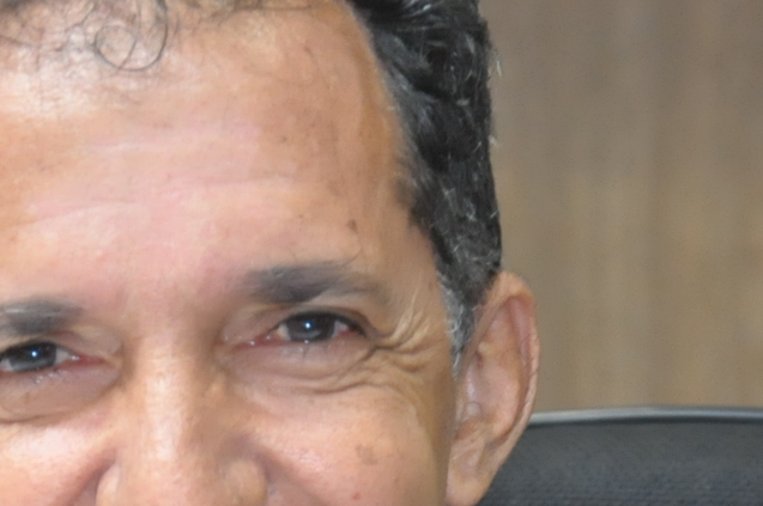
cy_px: 693
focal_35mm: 379
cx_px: 157
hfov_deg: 5.4
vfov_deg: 3.6
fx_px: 8016
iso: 2000
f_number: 5.3
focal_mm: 75
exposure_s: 1/60
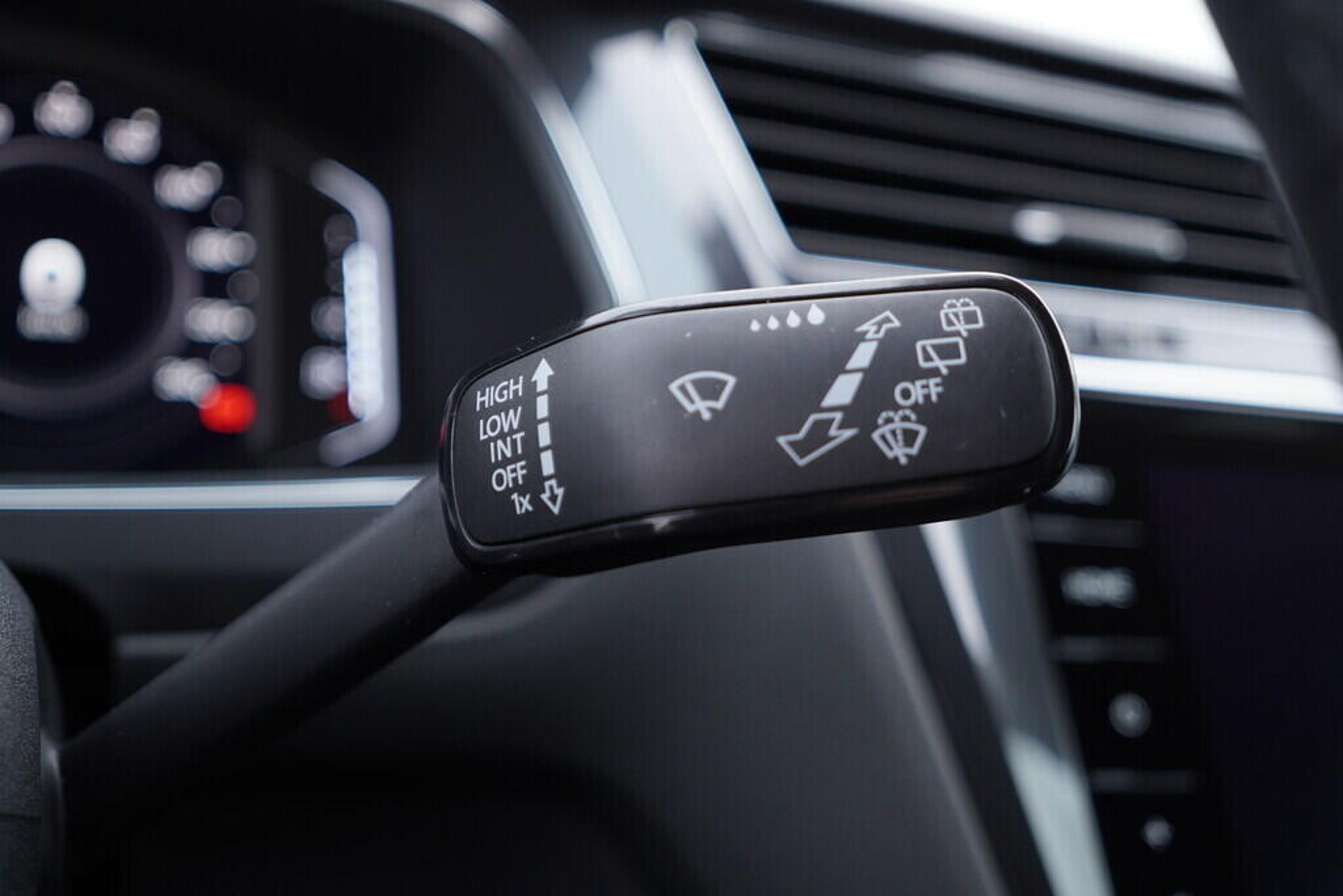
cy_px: 448
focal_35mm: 36
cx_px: 672
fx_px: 1343
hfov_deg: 53.1
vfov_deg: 36.9
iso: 200
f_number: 2.8
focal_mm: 24
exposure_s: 1/40
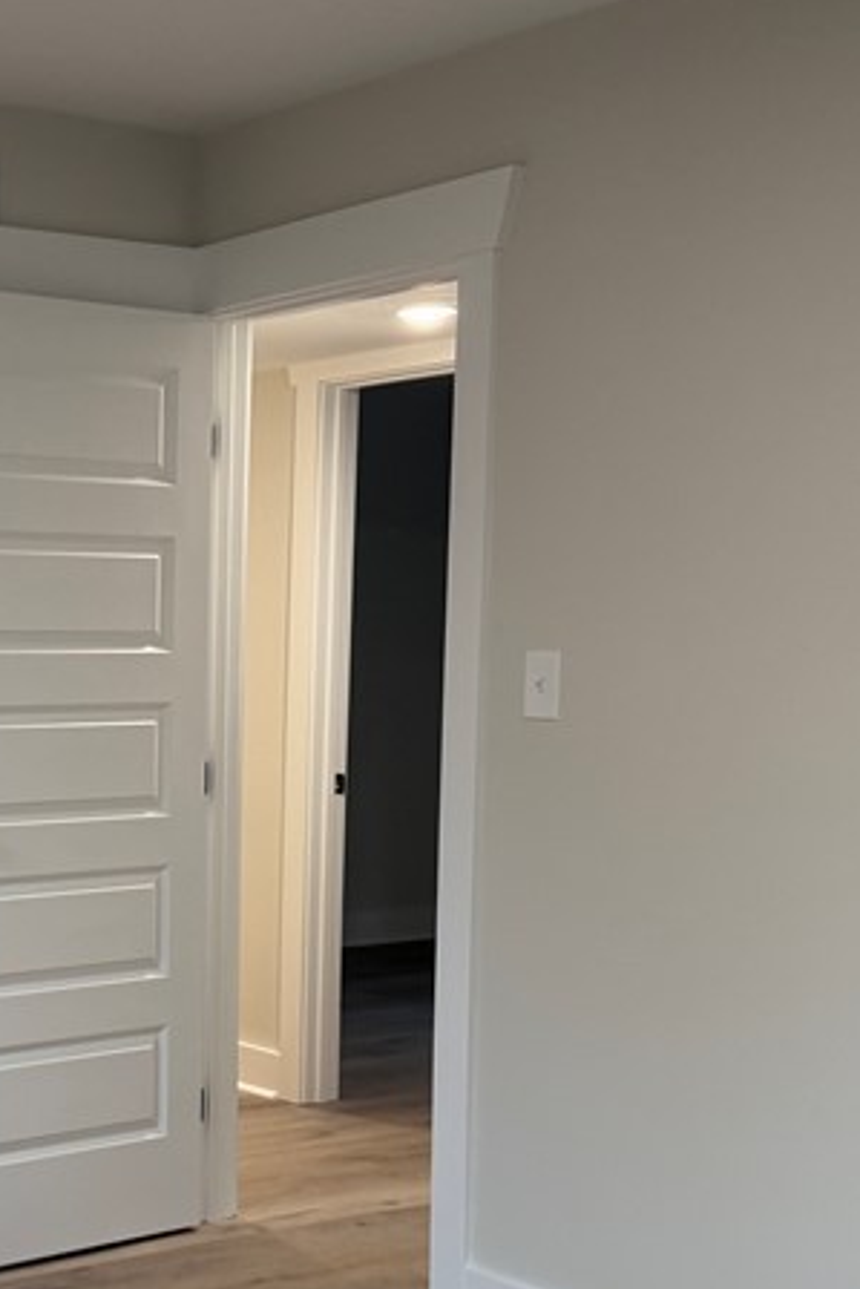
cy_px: 809
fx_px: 2041
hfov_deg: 22.5
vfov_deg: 34.9
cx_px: -72
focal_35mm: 57
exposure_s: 1/120
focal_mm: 6.76
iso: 200
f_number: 1.78
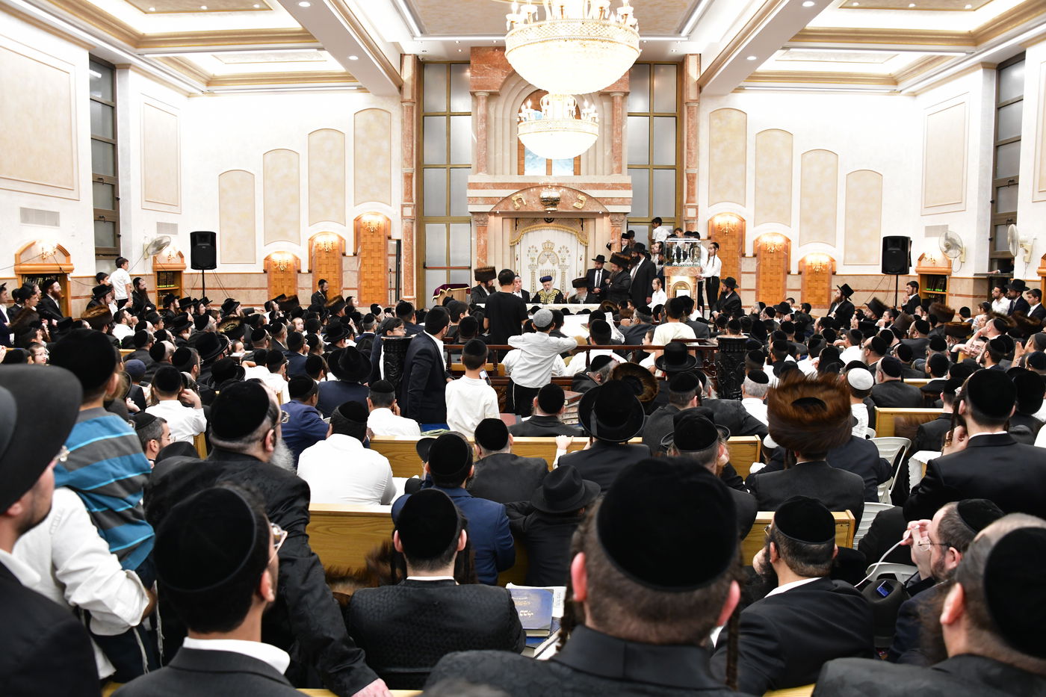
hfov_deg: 65.5
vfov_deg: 46.4
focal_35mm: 28
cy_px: 348
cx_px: 523
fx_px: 813
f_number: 5.6
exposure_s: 1/100
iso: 1600
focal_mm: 28
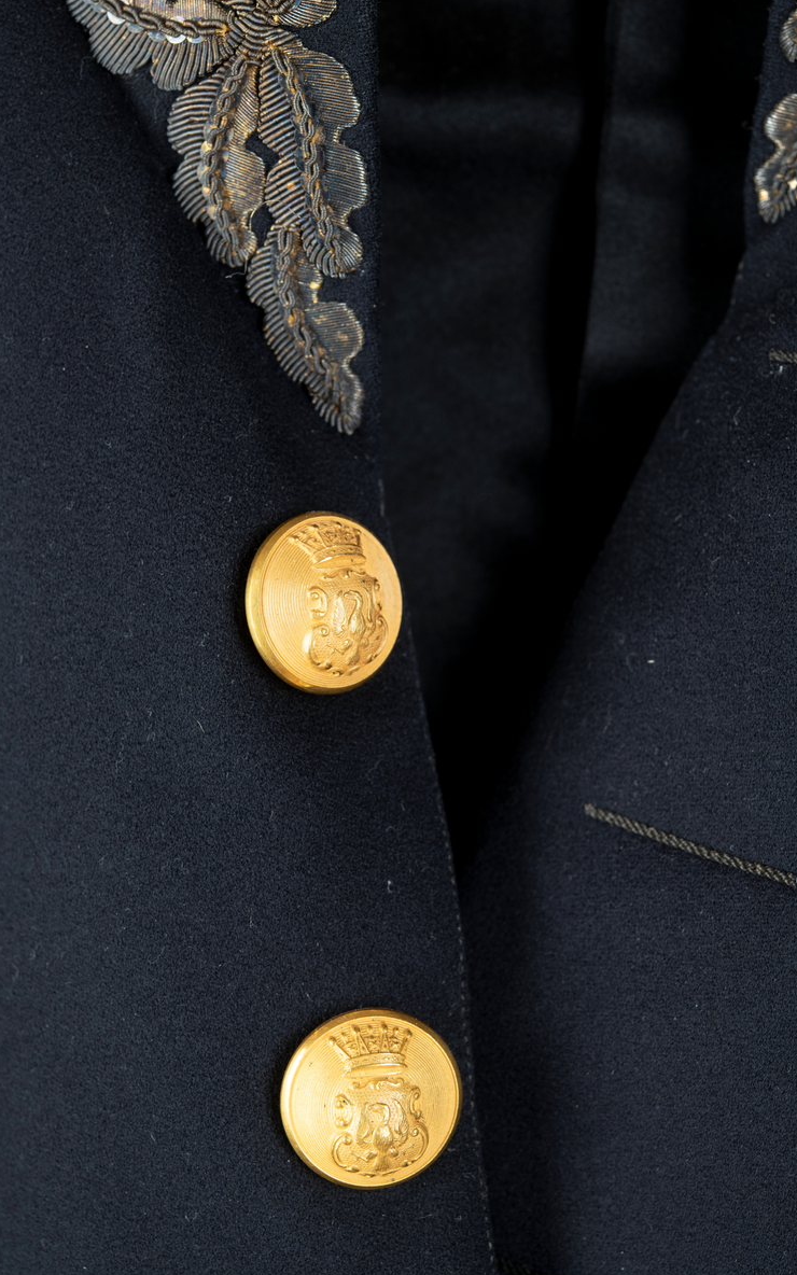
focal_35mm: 62
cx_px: 374
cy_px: 640
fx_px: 2155
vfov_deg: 33.0
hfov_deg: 21.0
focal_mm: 60
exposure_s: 1/160
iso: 200
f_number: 8
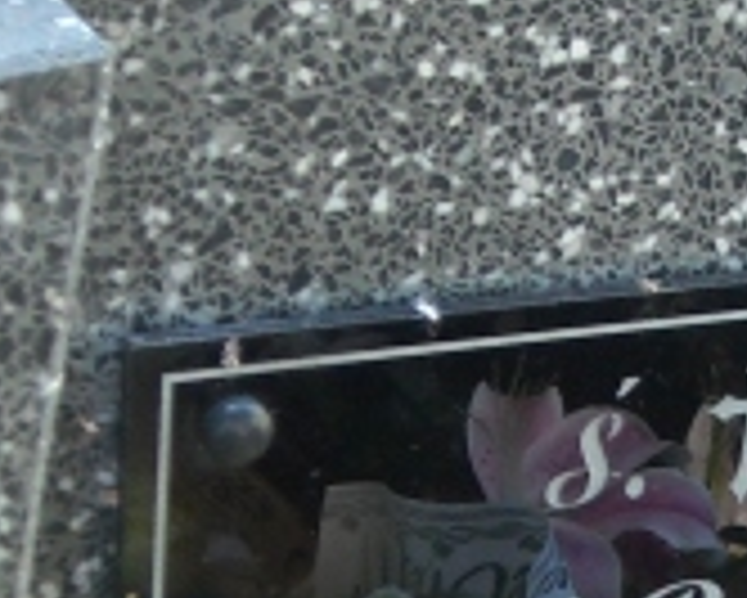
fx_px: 2920
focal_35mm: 132
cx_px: 558
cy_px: 620
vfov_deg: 11.6
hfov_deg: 14.5
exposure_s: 1/60
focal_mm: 5.7
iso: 200
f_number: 2.8
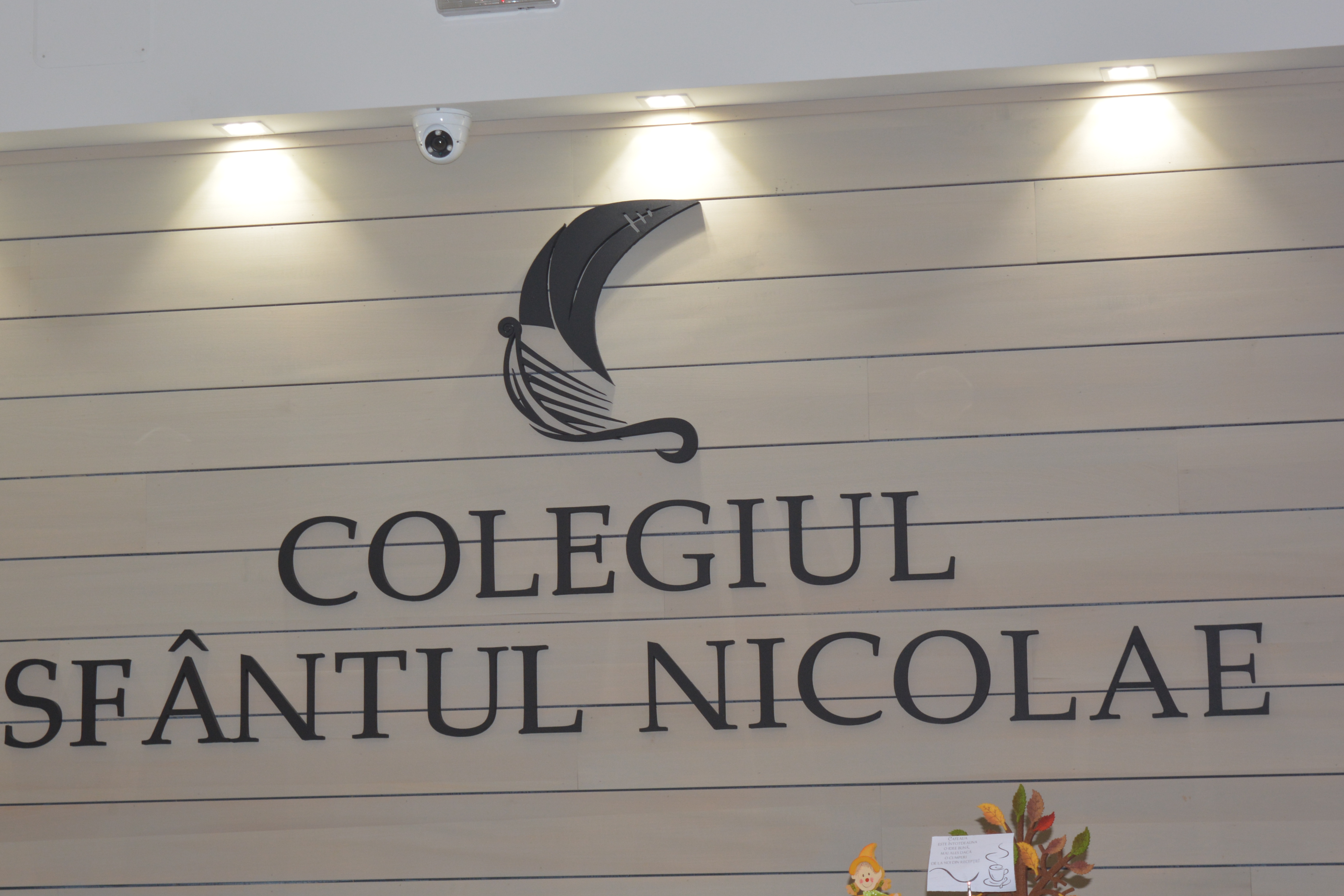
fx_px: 3757
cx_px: 545
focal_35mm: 101
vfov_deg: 13.6
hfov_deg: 20.3
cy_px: 443
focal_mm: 55
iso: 500
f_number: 5.6
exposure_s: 1/15
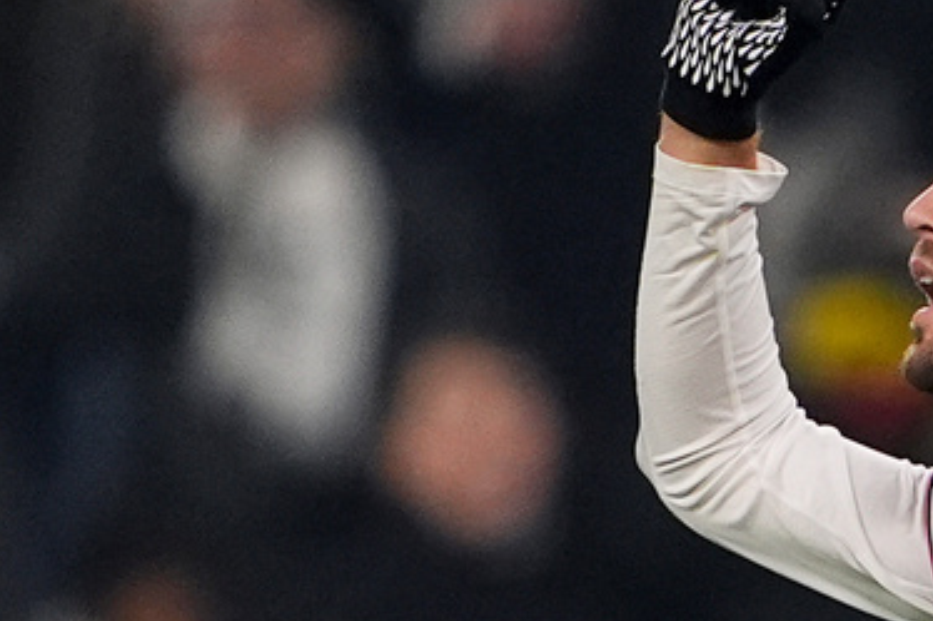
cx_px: 935
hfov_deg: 1.9
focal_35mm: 1096
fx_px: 28391
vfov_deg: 1.3
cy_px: 585
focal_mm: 400
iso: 2000
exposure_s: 1/2000
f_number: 2.8
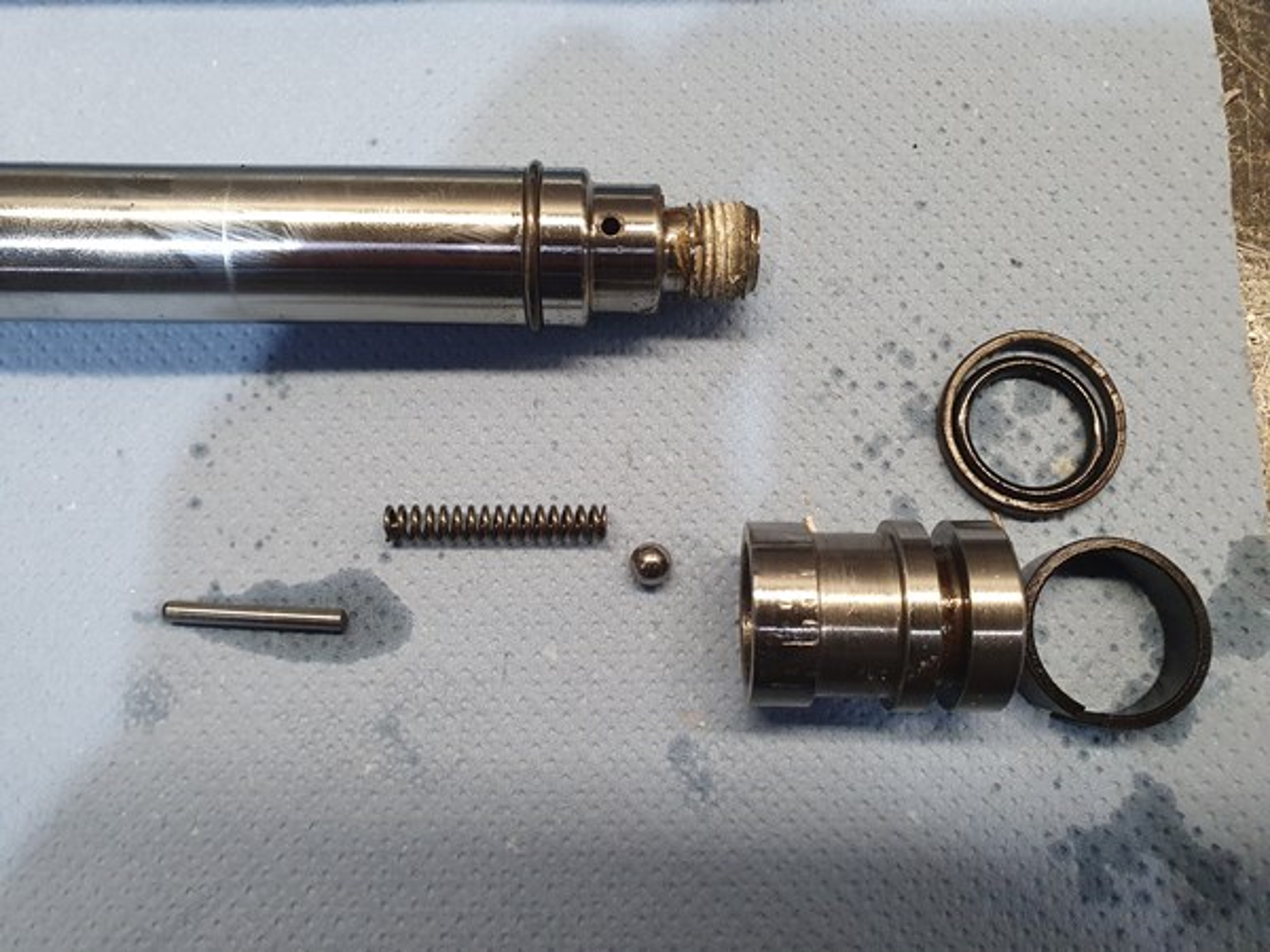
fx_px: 954
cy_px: 476
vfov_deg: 53.1
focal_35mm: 26
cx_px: 635
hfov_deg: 67.3
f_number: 2.4
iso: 250
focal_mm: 4.32
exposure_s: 1/100
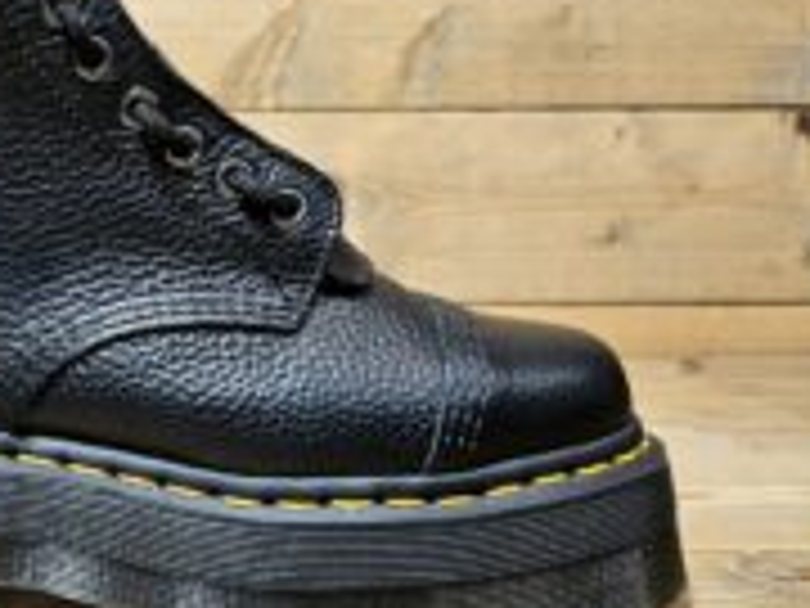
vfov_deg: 28.5
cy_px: 248
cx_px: 117
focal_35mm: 51
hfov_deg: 35.7
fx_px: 1193
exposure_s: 1/100
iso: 100
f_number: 1.8
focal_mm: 5.4
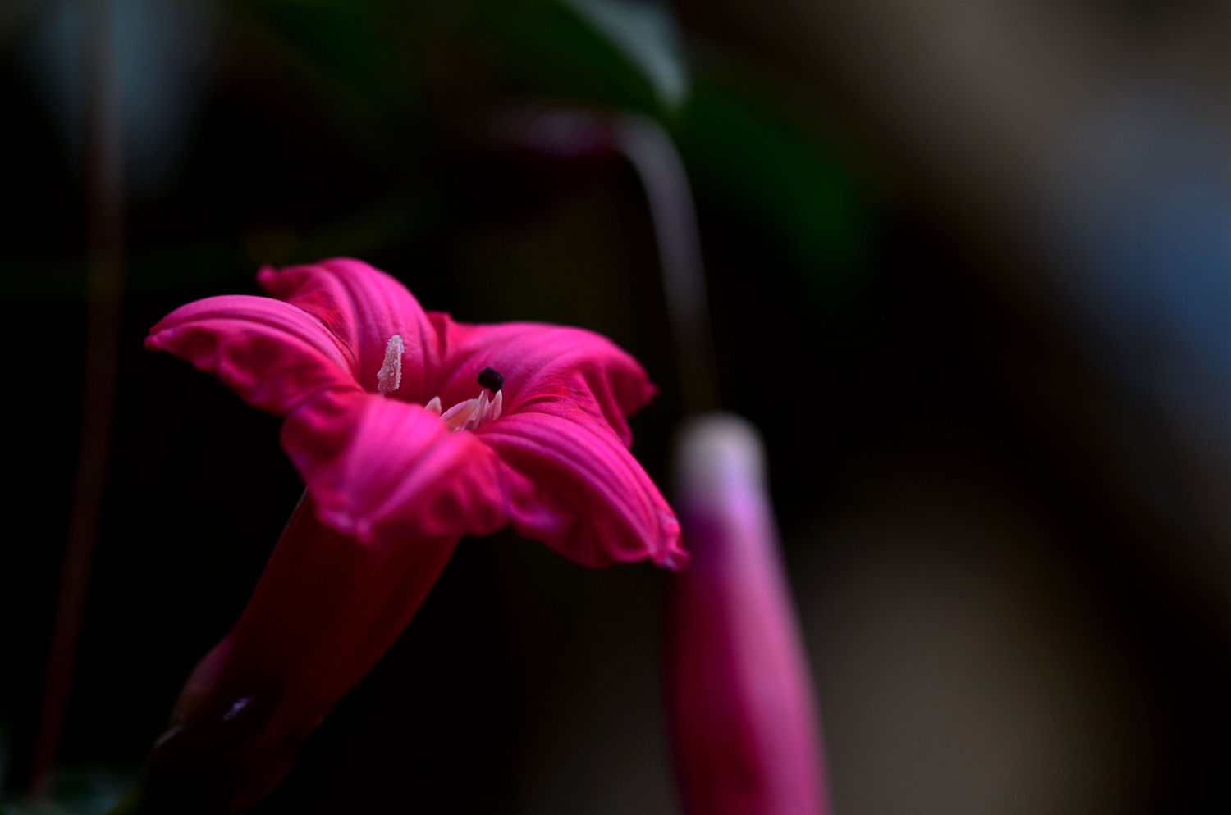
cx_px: 616
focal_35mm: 158
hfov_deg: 13.1
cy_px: 408
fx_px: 5375
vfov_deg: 8.7
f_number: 4.8
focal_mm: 105
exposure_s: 1/125
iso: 200
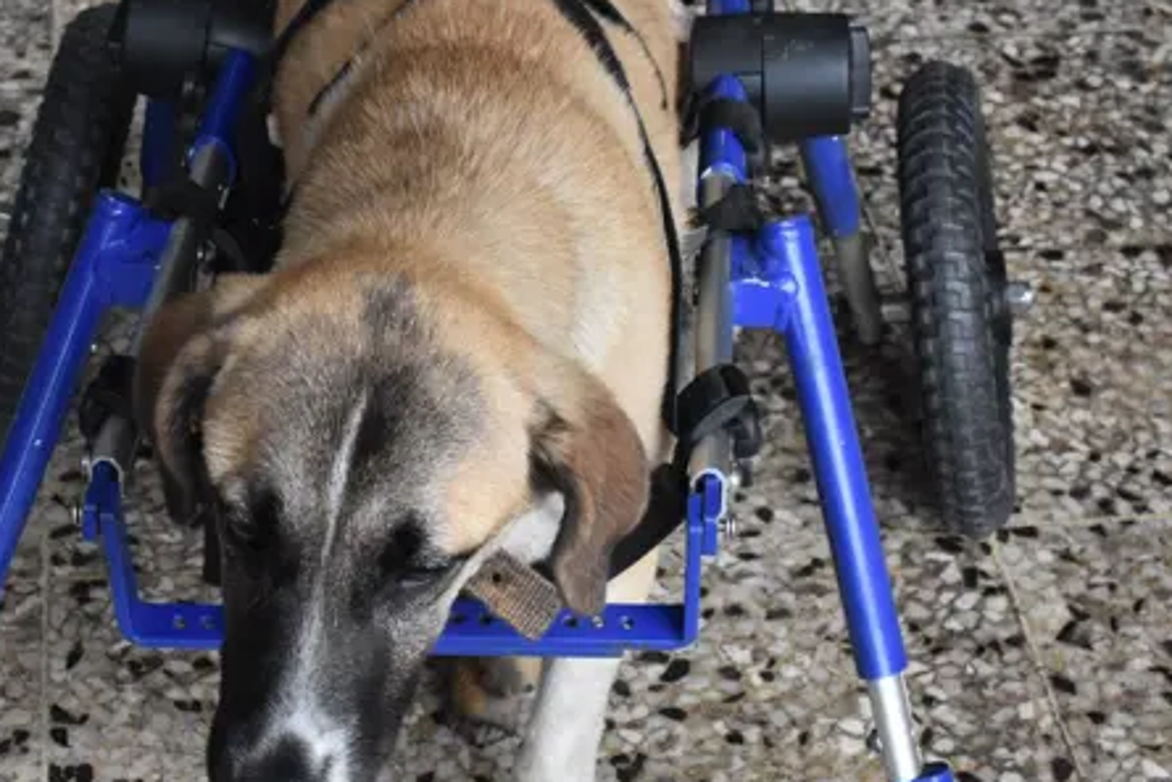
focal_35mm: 83
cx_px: 353
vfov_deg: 16.5
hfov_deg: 24.3
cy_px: 432
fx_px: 2703
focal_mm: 28
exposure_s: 1/250
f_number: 8
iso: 1600
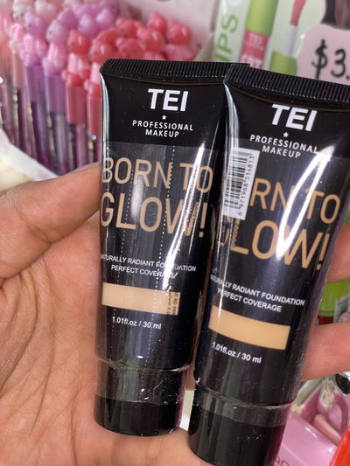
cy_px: 233
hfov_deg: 28.0
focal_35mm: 52
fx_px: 701
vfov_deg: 36.8
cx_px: 175
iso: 200
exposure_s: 1/87
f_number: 2
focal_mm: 6
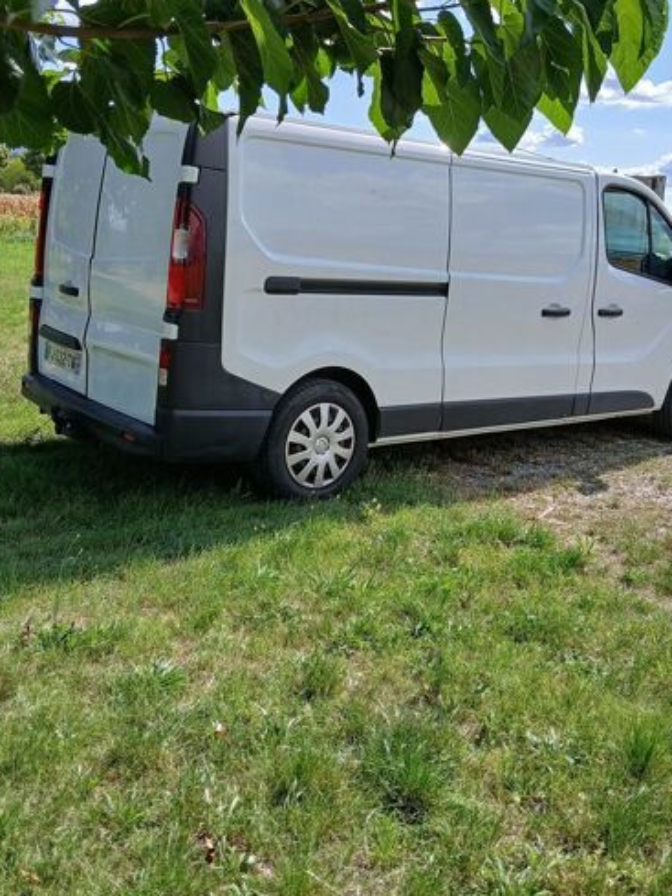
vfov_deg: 53.5
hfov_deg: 41.8
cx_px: 361
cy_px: 354
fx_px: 880
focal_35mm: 34
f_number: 1.8
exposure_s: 1/462
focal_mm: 3.98
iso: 20
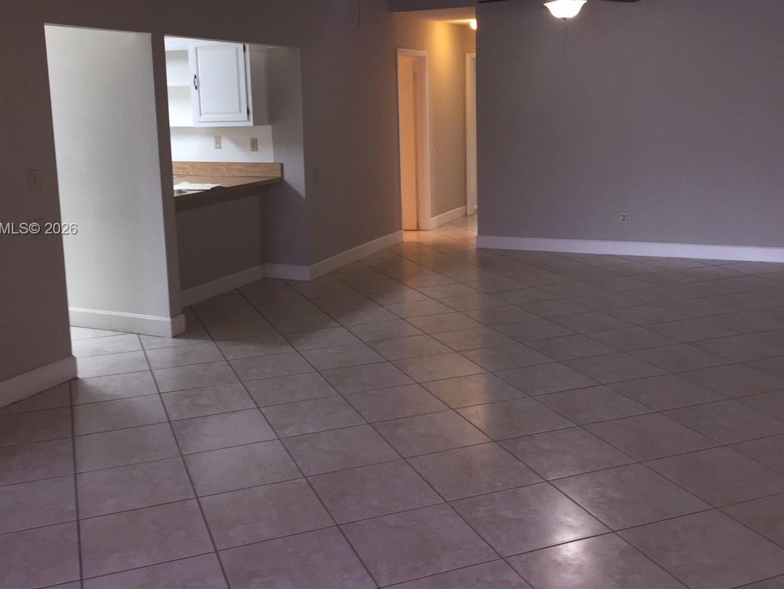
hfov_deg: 50.1
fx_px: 838
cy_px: 230
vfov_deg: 38.5
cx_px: 383
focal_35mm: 37
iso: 50
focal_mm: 4.15
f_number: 2.2
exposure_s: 1/30
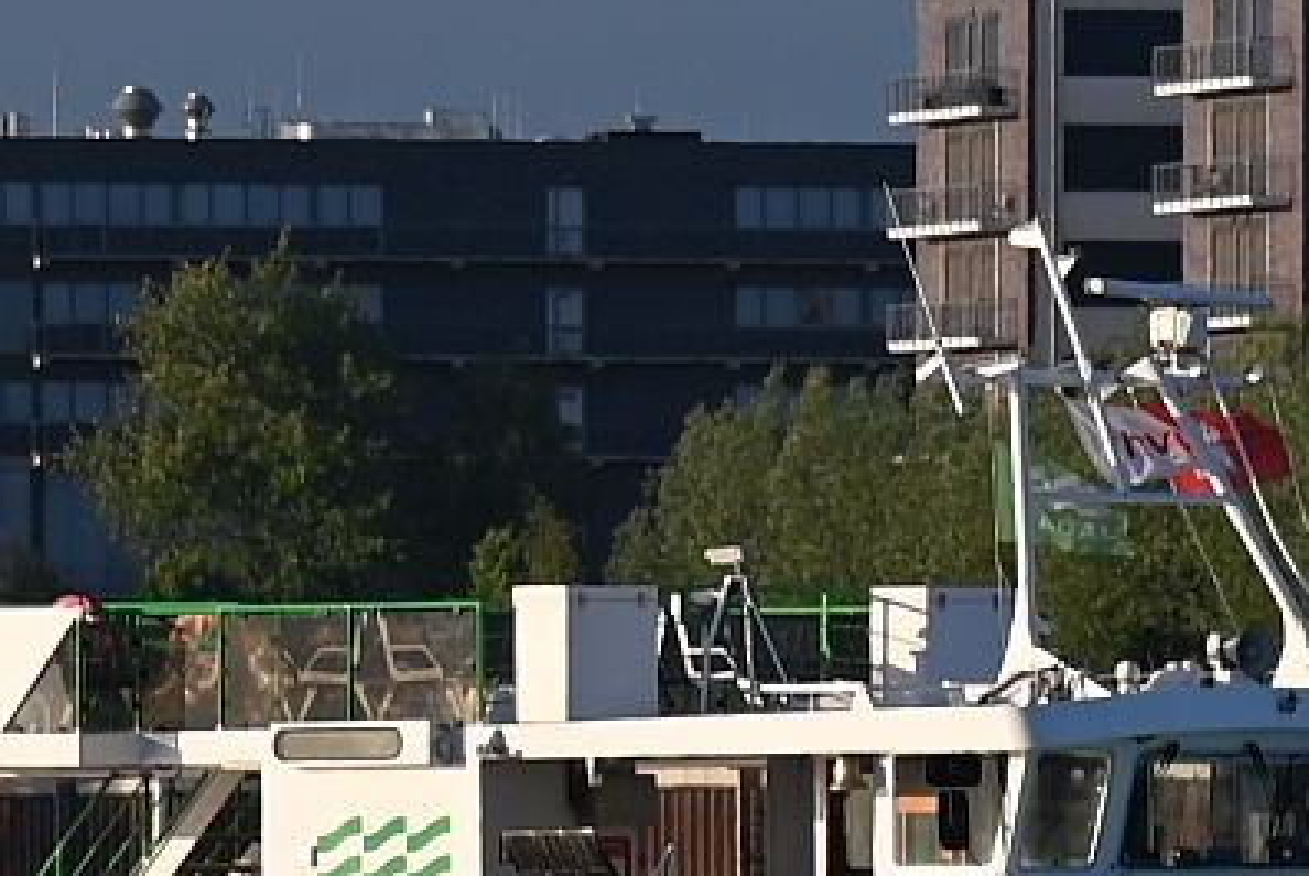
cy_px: 795
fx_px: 11284
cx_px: 899
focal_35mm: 310
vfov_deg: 4.4
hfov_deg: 6.6
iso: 100
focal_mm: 120
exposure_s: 1/500
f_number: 5.6
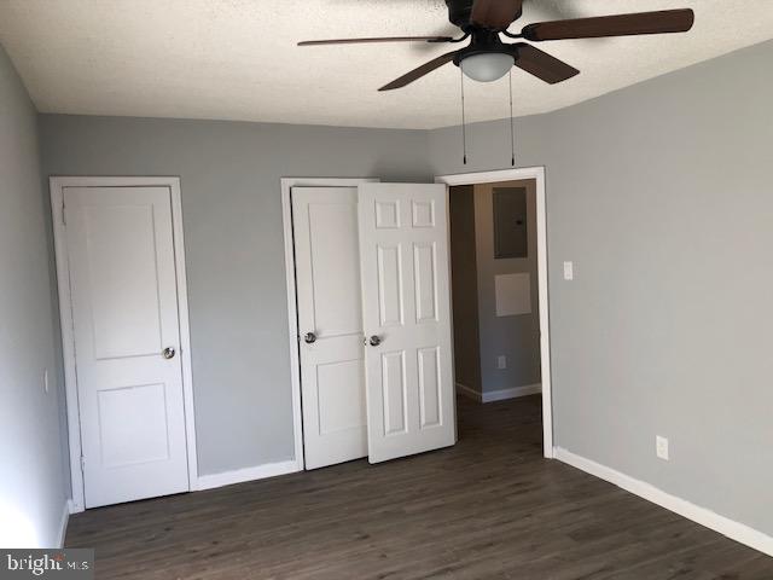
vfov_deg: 49.7
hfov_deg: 63.4
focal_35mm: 28
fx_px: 625
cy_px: 290
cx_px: 386
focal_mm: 3.99
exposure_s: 1/120
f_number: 1.8
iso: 50
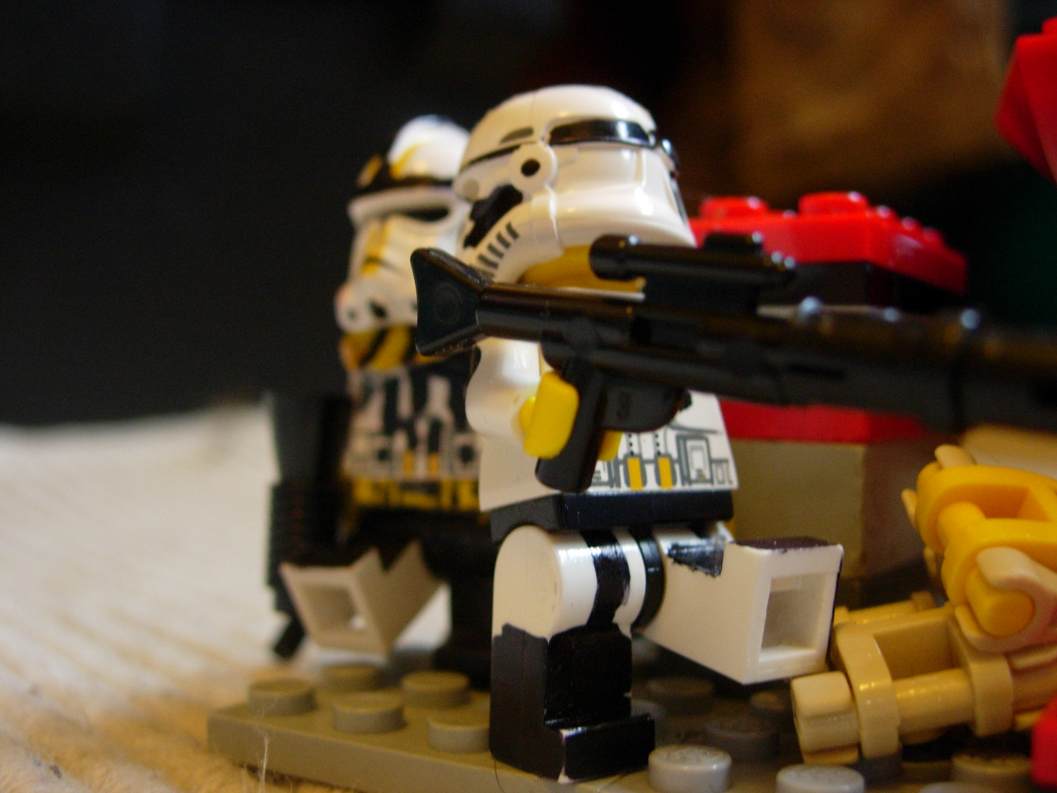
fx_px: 1252
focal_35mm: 41
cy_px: 396
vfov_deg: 35.1
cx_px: 528
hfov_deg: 45.8
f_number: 2.9
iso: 200
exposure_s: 1/6.7
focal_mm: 8.5
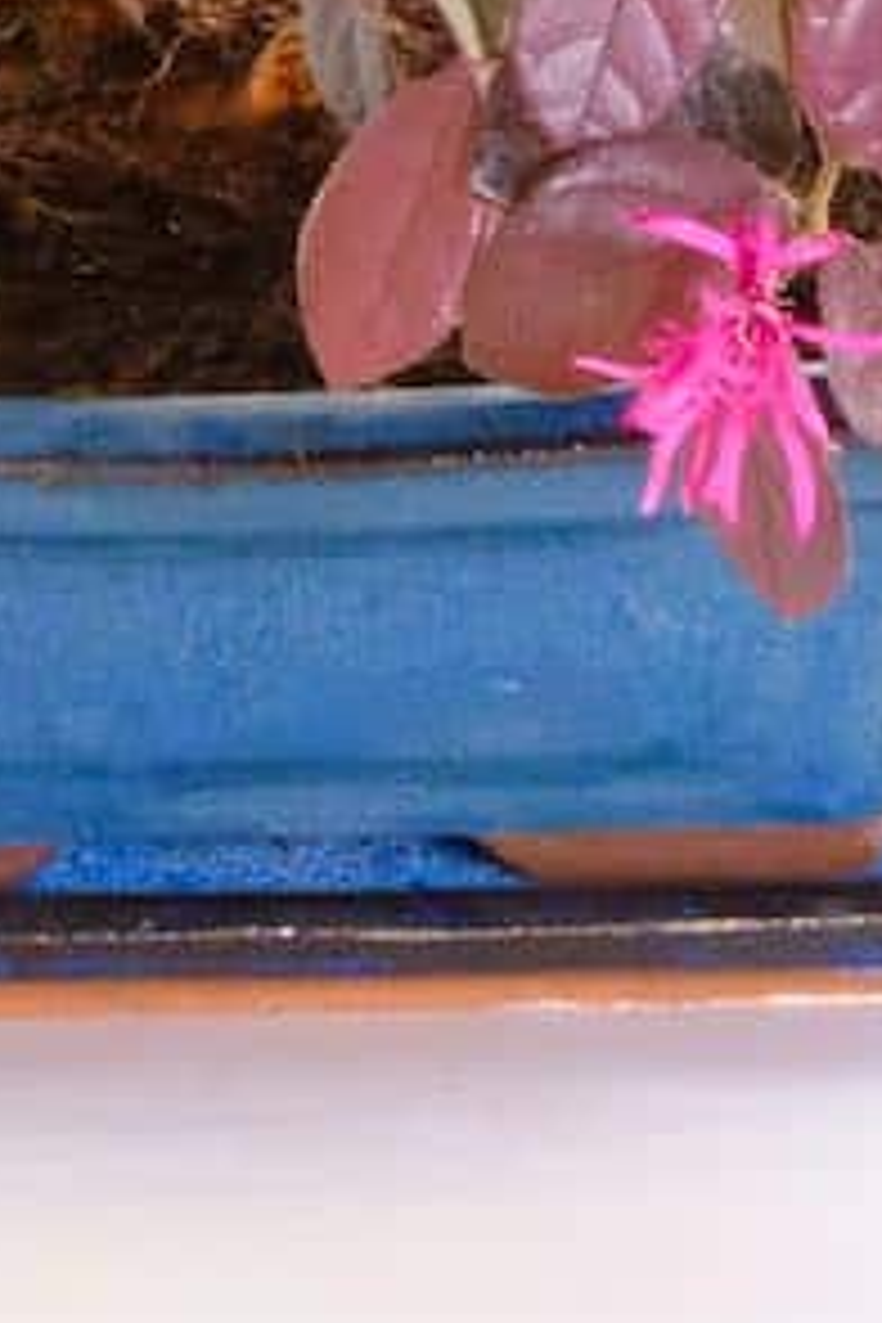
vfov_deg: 4.0
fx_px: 18741
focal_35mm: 510
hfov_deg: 2.7
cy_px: -1458
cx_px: 158
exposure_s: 1/30
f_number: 20
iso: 4000
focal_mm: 77.9
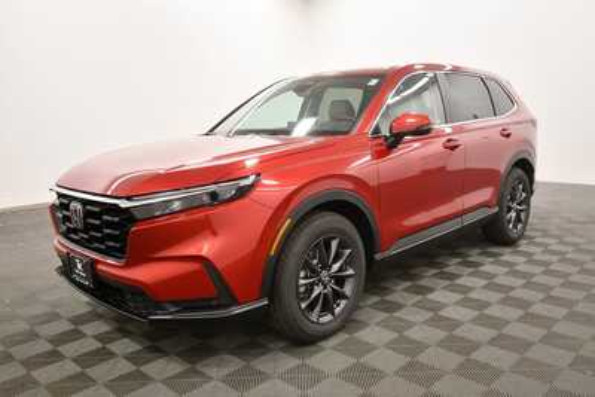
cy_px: 198
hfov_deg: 61.9
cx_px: 298
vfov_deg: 43.6
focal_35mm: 30
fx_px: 496
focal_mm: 20
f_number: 5.6
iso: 1400
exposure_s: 1/125
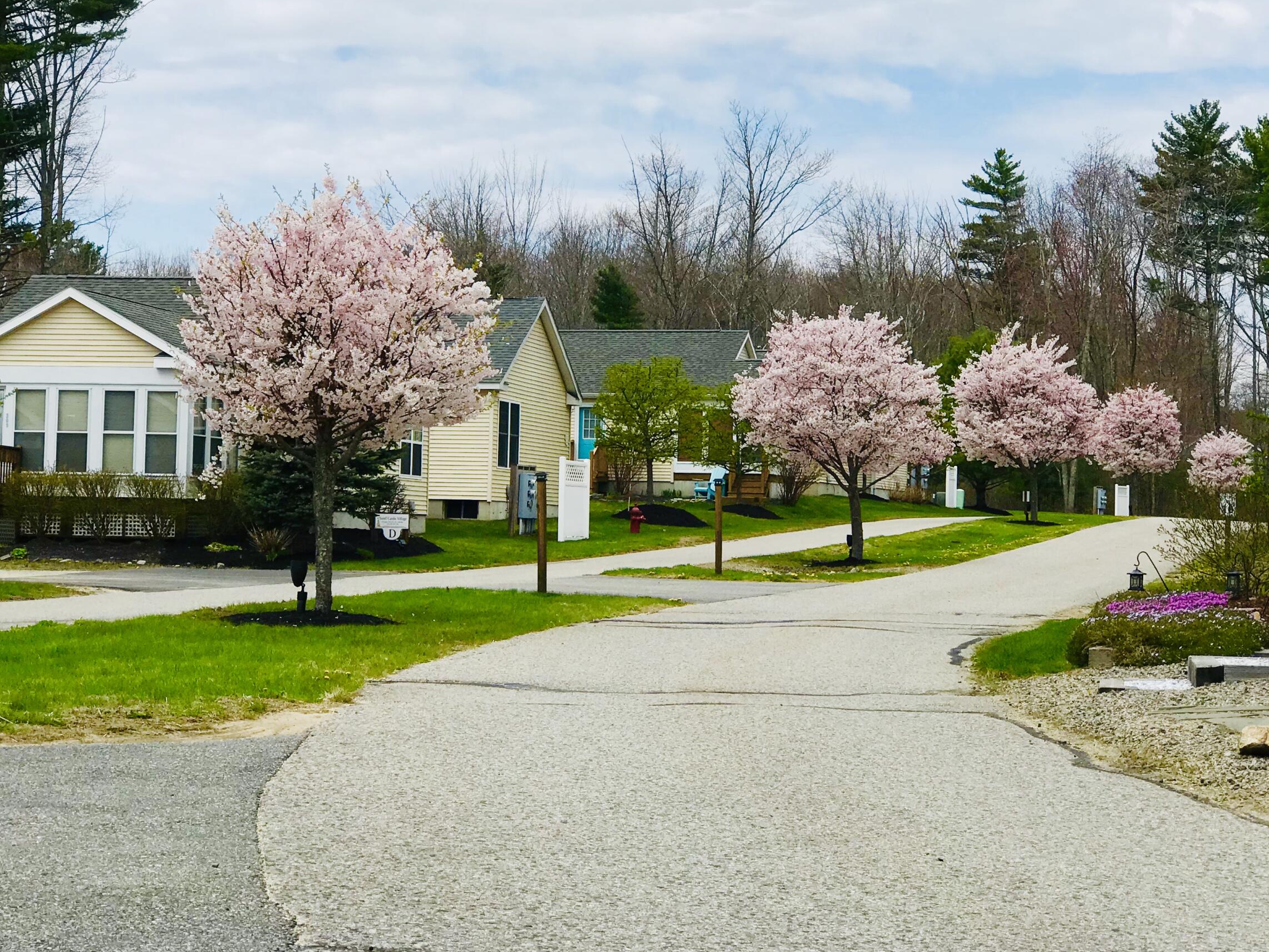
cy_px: 364
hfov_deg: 26.0
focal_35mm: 75
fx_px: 2749
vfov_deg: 19.6
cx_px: 674
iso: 20
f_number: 2.8
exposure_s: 1/1168
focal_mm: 6.6
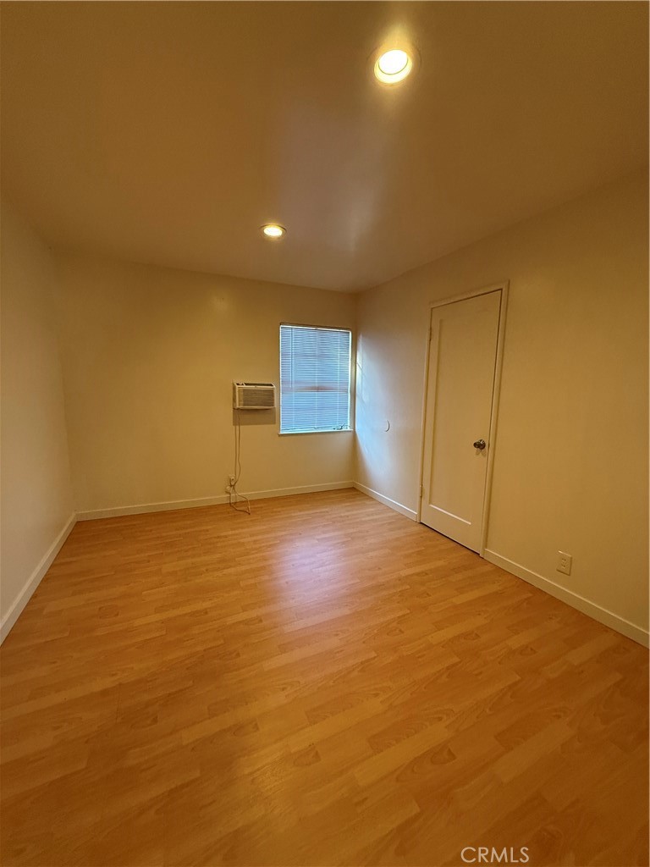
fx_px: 351
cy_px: 434
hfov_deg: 85.7
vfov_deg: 102.1
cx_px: 325
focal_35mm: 14
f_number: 2.2
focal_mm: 2.22
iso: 320
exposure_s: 1/120
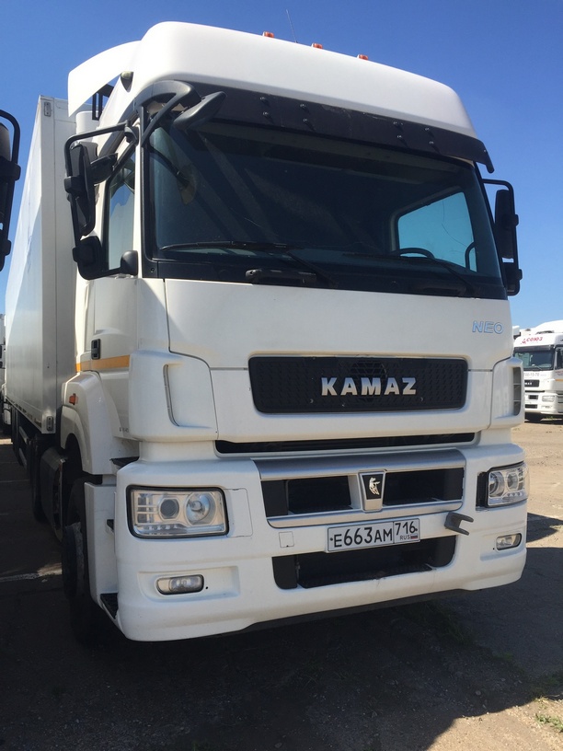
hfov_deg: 48.2
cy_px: 376
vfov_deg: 61.7
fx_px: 629
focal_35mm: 29
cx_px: 282
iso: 32
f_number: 2.2
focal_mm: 4.15
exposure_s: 1/1464
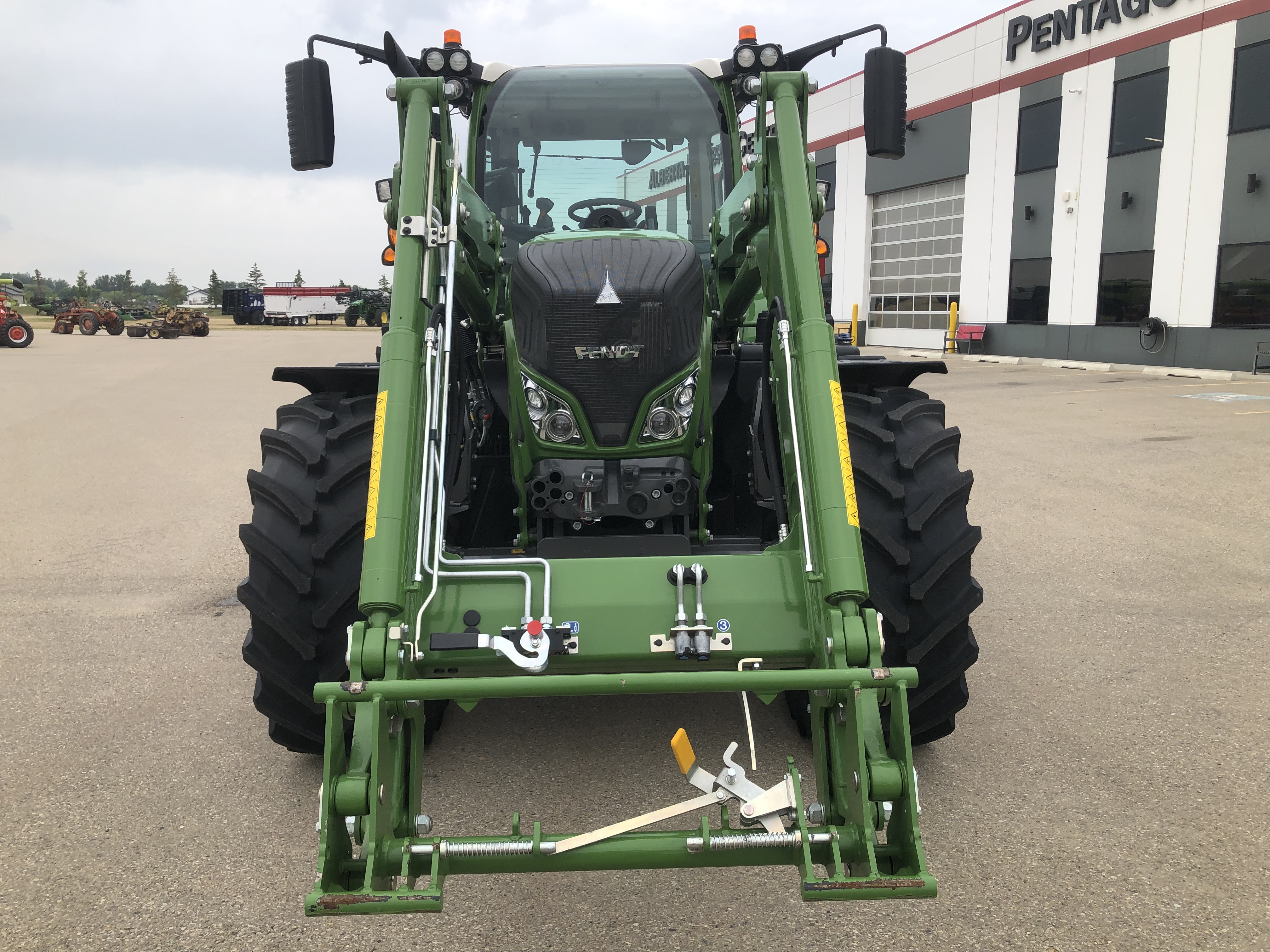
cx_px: 635
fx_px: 1027
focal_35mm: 28
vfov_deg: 49.7
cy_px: 476
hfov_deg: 63.4
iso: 20
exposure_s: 1/783
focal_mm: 3.99
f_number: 1.8
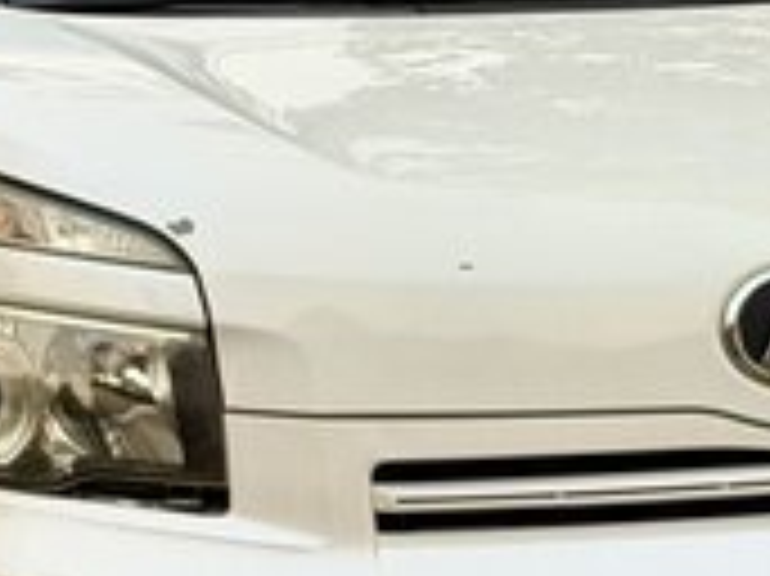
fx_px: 5001
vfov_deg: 6.6
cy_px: 612
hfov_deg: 8.8
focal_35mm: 225
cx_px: 369
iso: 100
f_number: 1.78
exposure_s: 1/60
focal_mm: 6.76
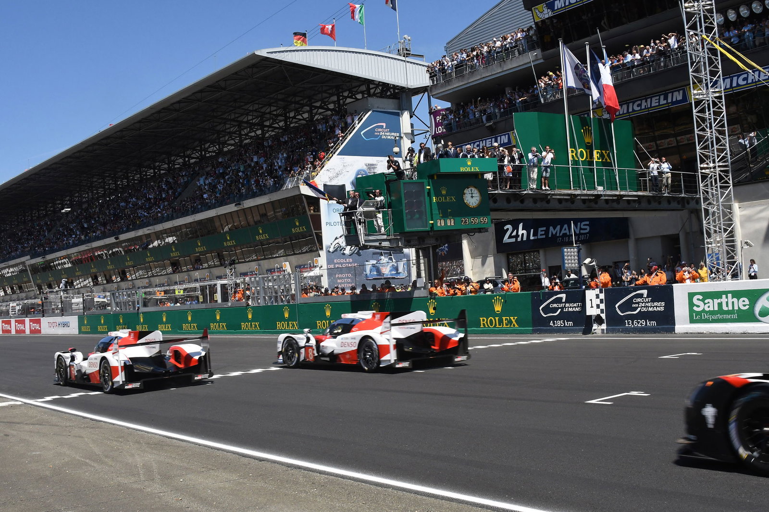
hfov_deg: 46.4
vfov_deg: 31.9
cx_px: 384
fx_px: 897
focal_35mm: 42
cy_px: 256
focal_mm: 28
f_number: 14
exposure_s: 1/800
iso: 1000
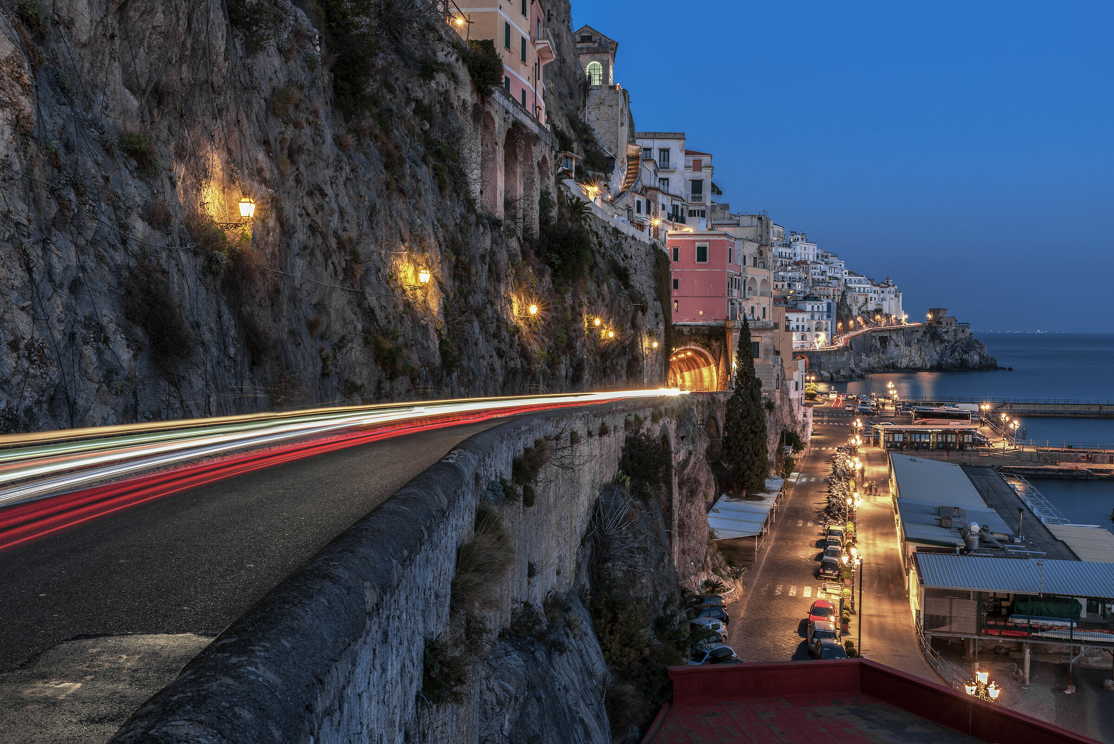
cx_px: 557
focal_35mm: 35
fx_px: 1083
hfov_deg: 54.4
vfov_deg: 37.9
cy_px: 372
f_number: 18
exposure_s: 30
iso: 64
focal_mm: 35
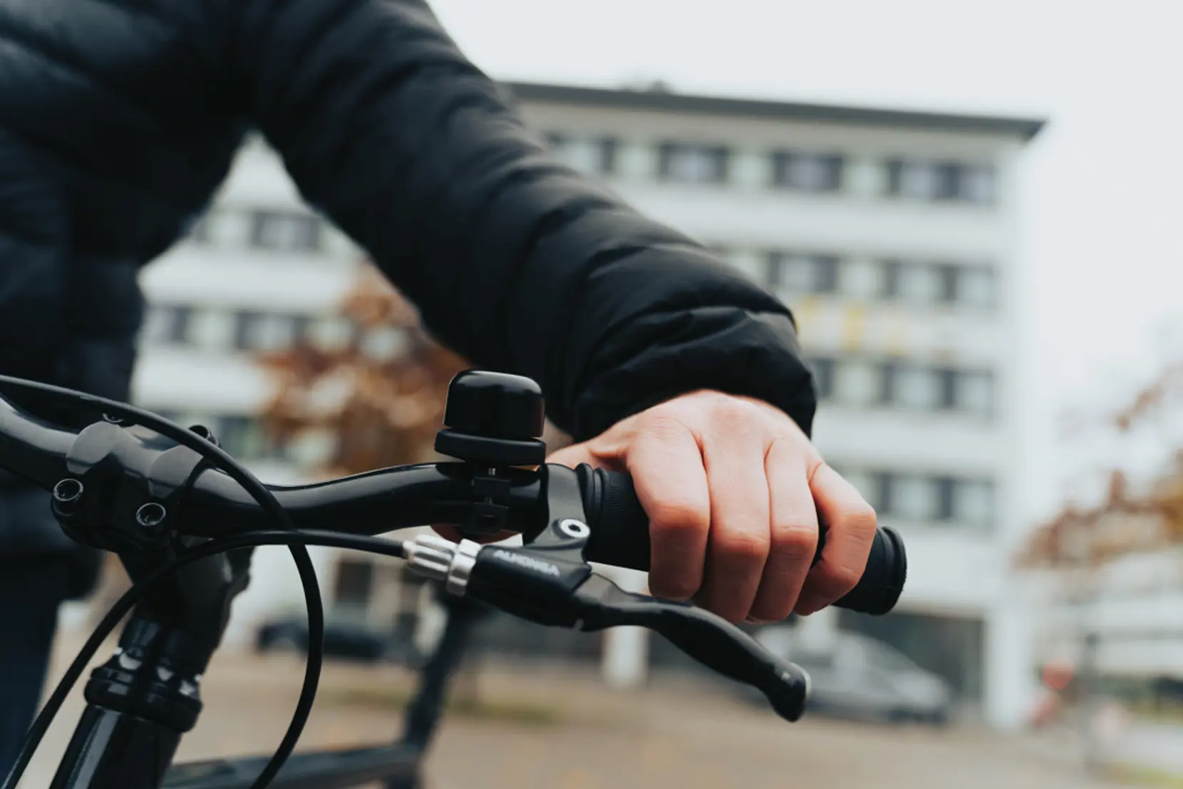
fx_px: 1052
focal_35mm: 32
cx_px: 592
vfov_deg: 41.1
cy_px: 394
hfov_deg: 58.7
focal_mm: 32
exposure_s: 1/800
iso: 640
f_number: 2.8
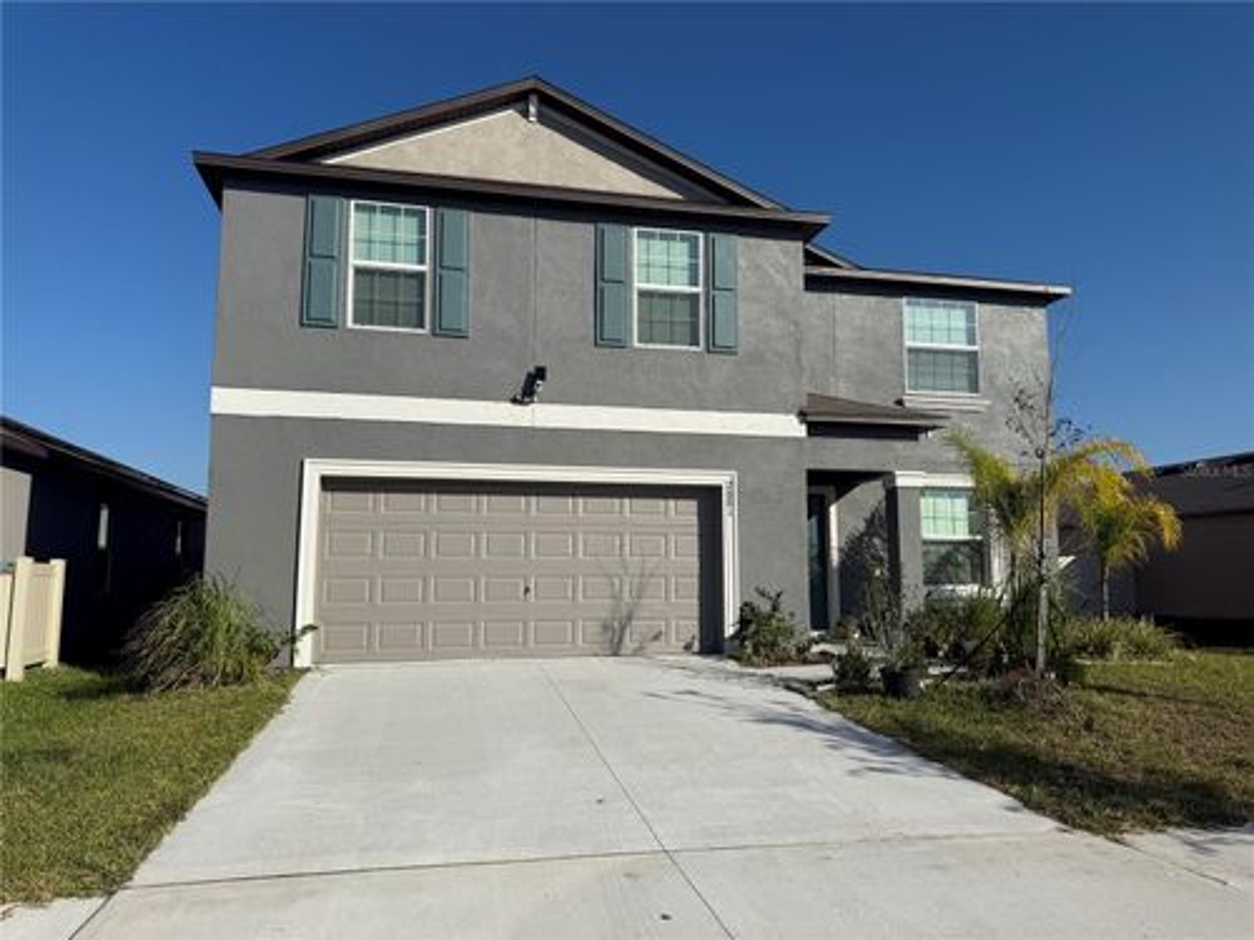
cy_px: 470
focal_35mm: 24
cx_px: 627
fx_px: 869
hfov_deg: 71.6
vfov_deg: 56.8
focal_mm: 6.76
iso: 80
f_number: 1.78
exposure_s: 1/8130
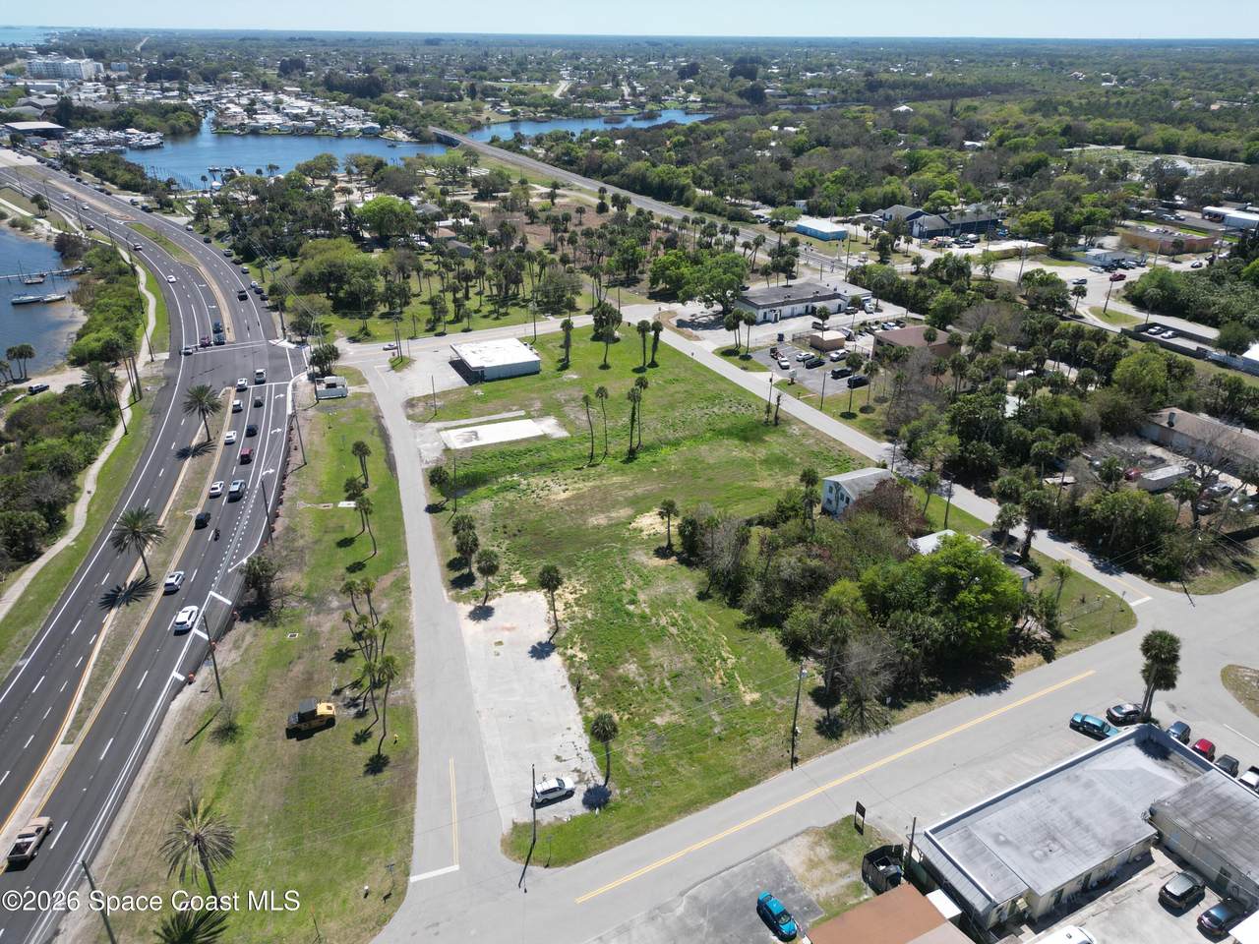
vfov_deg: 56.8
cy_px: 472
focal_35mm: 24
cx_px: 630
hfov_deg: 71.6
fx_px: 873
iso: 150
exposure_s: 1/3000
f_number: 1.7
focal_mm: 6.72
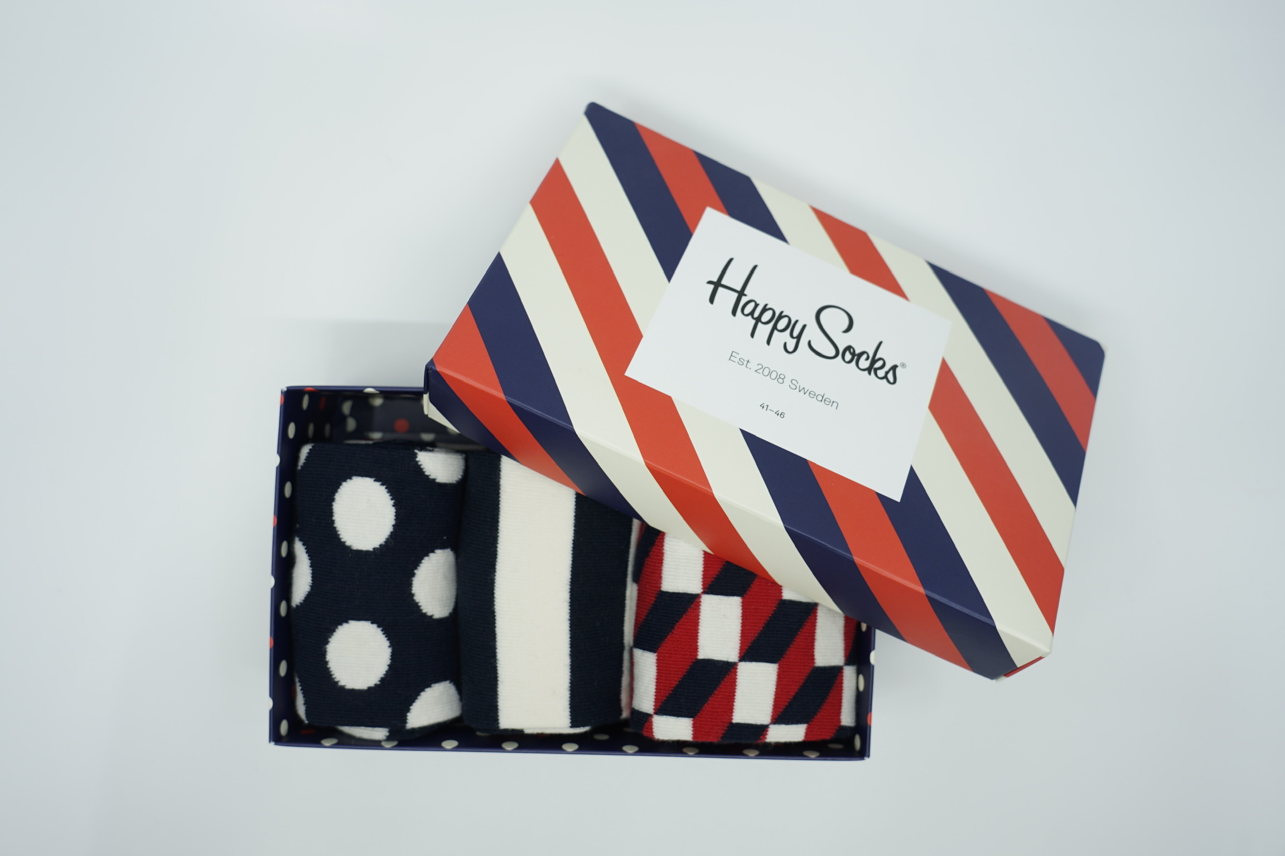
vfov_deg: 45.0
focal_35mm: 29
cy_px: 428
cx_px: 642
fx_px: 1035
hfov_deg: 63.7
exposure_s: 1/80
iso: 125
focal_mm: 29
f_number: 5
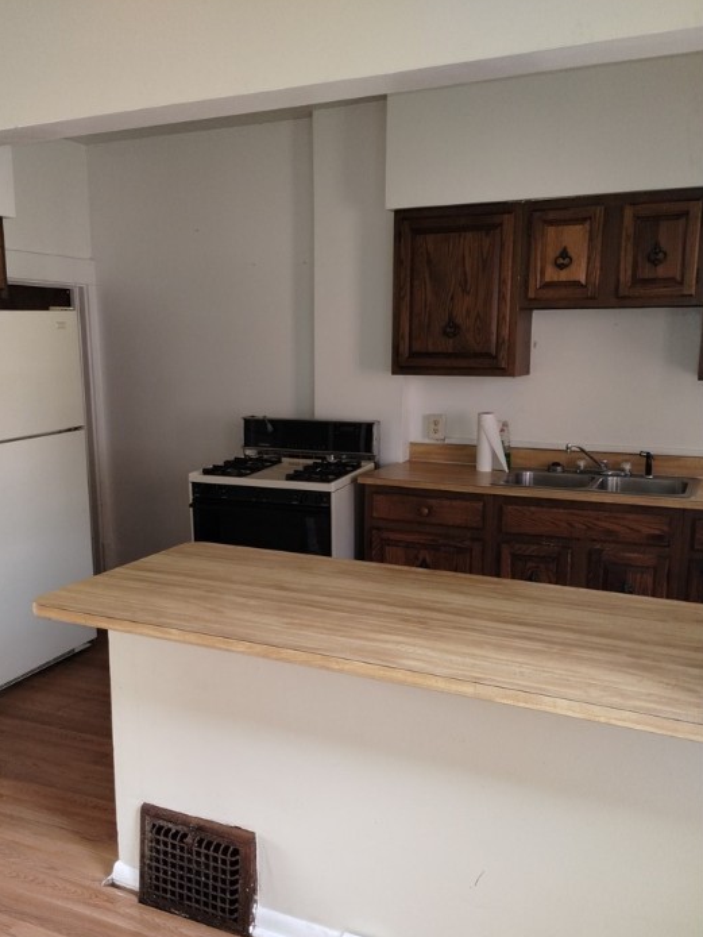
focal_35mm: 31
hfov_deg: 45.4
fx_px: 839
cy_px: 505
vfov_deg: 58.3
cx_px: 319
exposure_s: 1/30
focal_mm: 4.27
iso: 406
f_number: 1.8
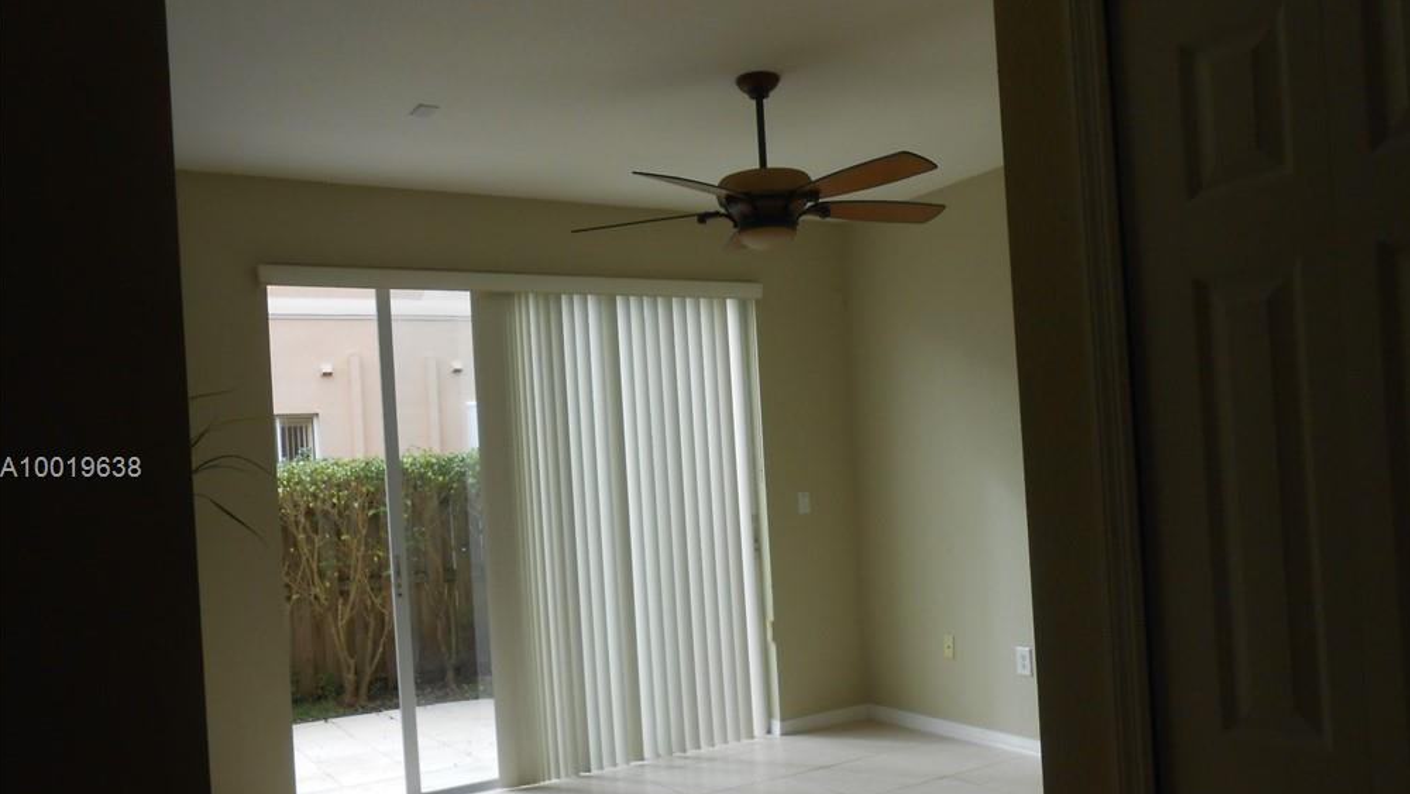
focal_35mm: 29
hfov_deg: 66.0
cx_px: 718
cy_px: 470
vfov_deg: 40.1
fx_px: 1084
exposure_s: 1/250
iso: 100
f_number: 3.5
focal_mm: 4.6
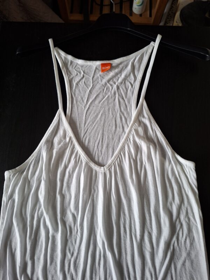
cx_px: 105
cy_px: 140
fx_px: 186
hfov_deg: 58.9
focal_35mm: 23
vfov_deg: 73.9
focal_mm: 5.54
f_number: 1.8
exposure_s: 1/33
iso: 320
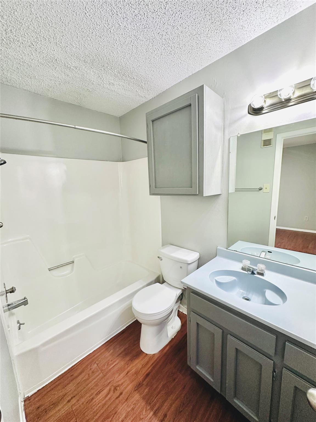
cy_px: 211
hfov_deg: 85.7
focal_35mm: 14
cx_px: 158
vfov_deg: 102.1
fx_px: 170
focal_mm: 2.22
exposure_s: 1/60
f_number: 2.2
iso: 200
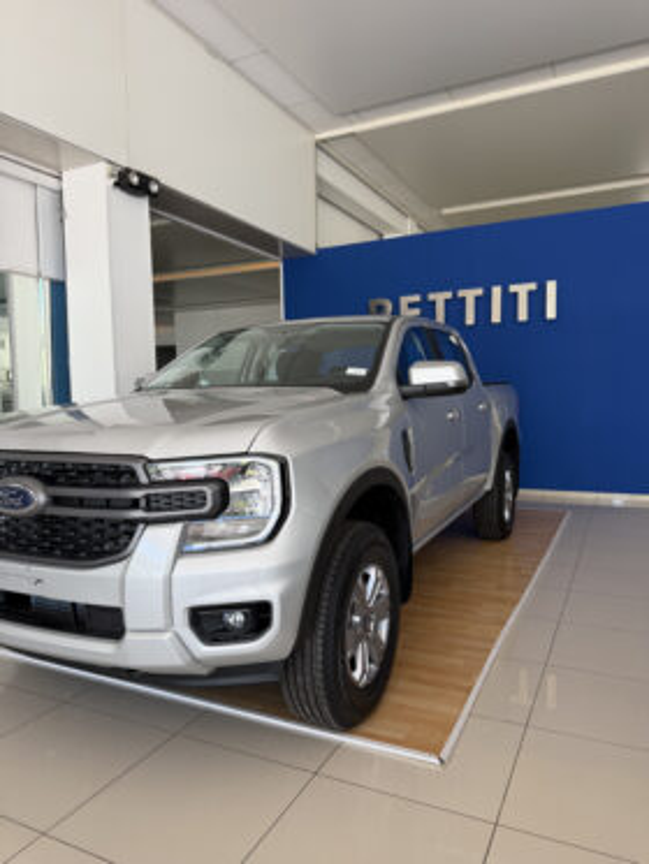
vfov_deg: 71.6
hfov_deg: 56.8
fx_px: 600
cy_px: 432
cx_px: 324
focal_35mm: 24
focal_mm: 6.76
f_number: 1.78
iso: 160
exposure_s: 1/121
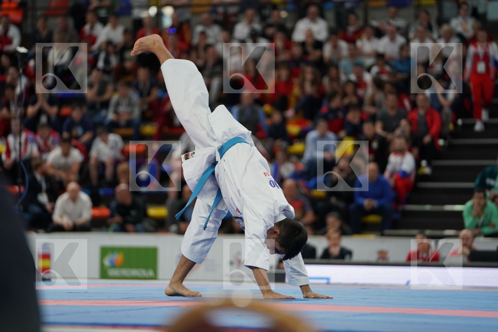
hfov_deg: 12.9
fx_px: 2199
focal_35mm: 159
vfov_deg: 8.6
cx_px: 249
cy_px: 166
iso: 1000
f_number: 2.8
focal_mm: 159
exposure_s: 1/500
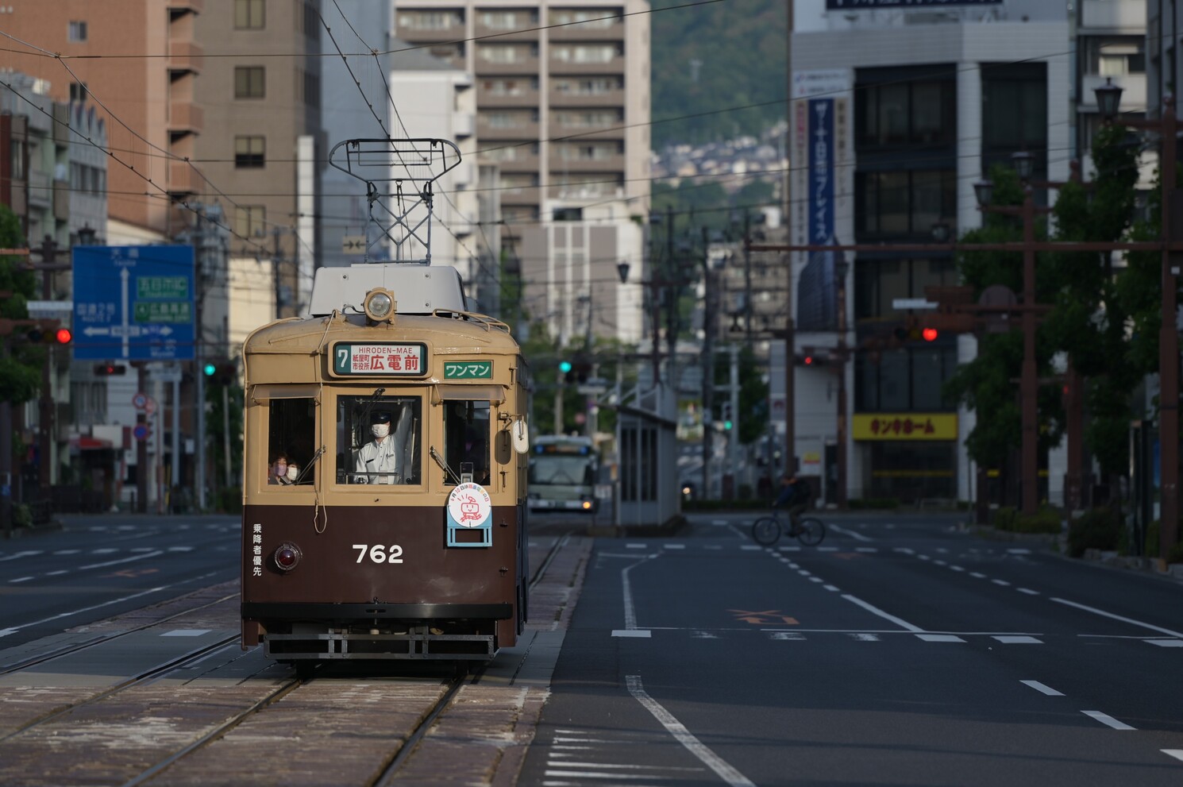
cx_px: 592
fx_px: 6567
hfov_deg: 10.3
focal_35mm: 200
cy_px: 394
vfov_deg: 6.9
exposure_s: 1/1000
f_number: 2.8
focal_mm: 200
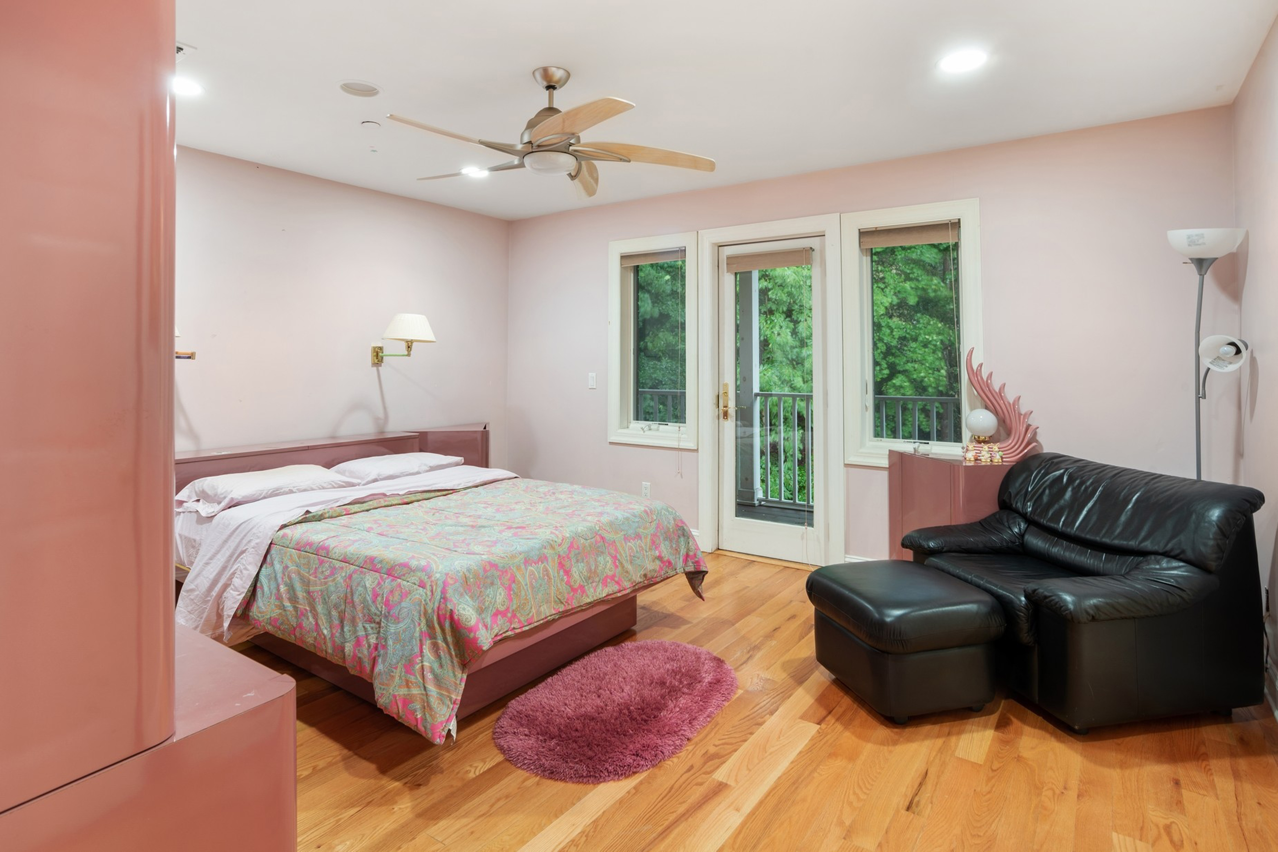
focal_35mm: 18
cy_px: 426
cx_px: 639
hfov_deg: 90.0
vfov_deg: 67.4
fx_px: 639
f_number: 11
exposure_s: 5
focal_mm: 18
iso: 200
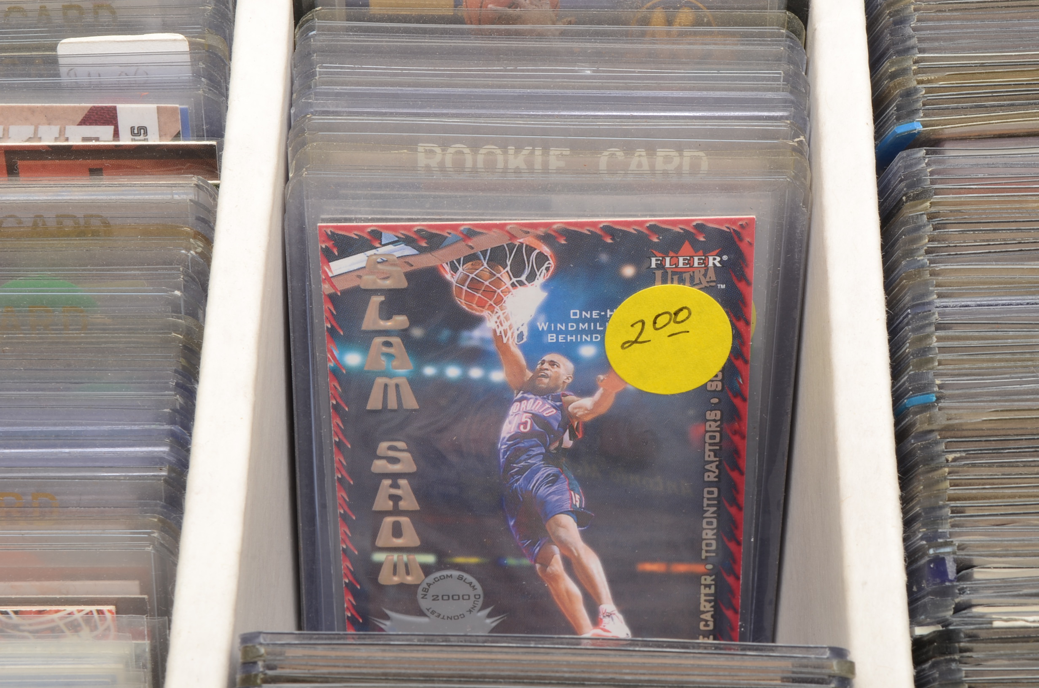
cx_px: 520
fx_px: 2376
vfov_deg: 16.5
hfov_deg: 24.7
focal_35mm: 82
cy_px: 344
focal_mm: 55
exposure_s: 1/160
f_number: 22
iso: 100
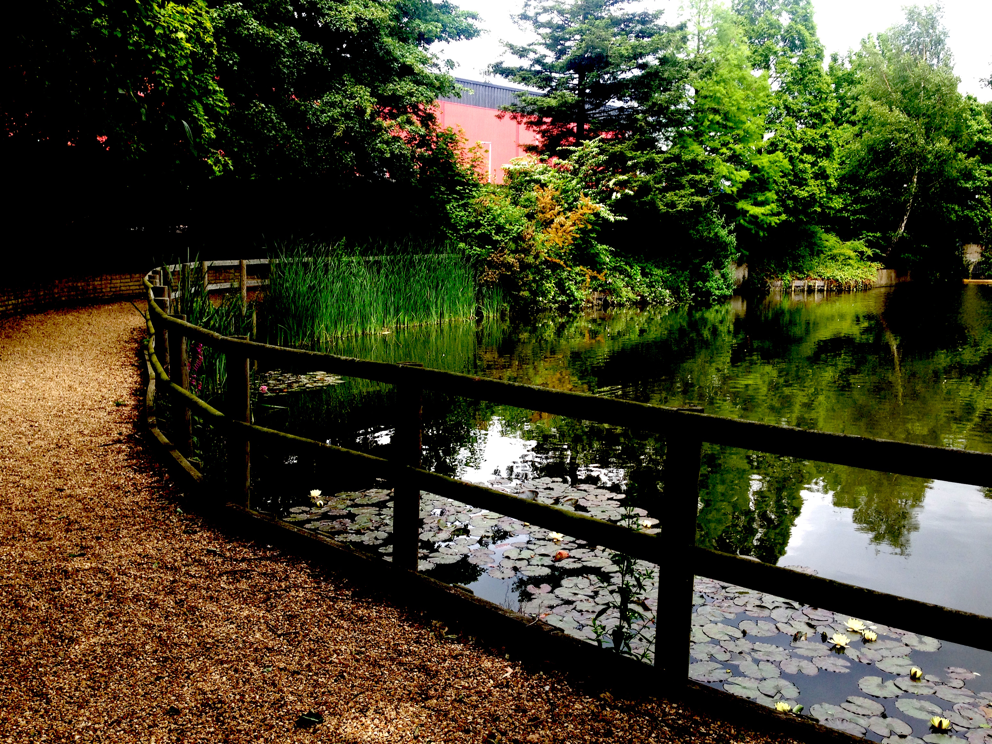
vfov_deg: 40.7
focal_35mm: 35
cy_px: 367
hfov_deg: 52.6
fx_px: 1003
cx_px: 520
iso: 50
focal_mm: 4.12
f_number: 2.4
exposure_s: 1/219
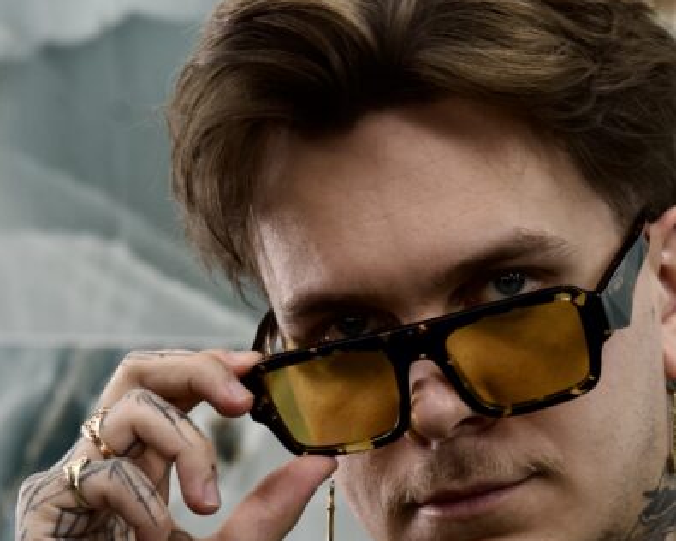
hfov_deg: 9.3
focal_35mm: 207
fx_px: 4141
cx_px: 495
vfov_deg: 7.5
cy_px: 476
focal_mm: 85
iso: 800
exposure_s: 1/50
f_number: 7.1
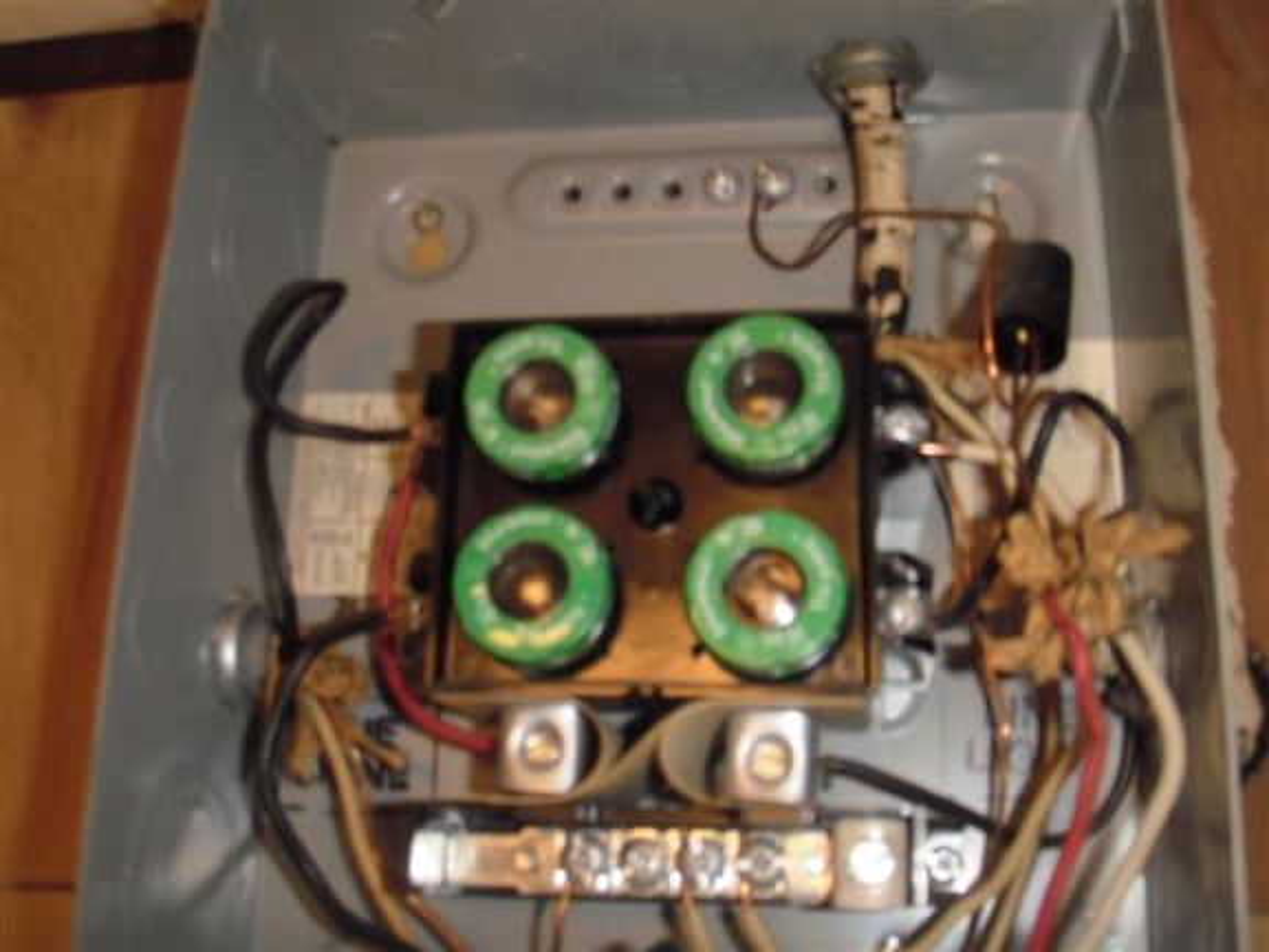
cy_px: 476
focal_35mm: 38
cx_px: 634
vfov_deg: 37.7
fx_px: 1393
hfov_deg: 49.0
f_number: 3.5
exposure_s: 1/30
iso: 125
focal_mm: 6.7
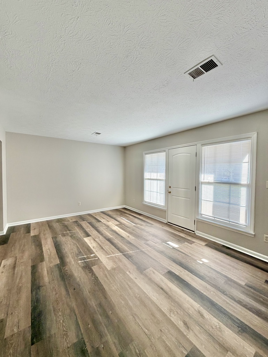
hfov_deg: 85.7
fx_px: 145
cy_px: 178
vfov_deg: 102.1
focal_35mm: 14
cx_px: 134
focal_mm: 2.22
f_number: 2.2
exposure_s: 1/121
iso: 100
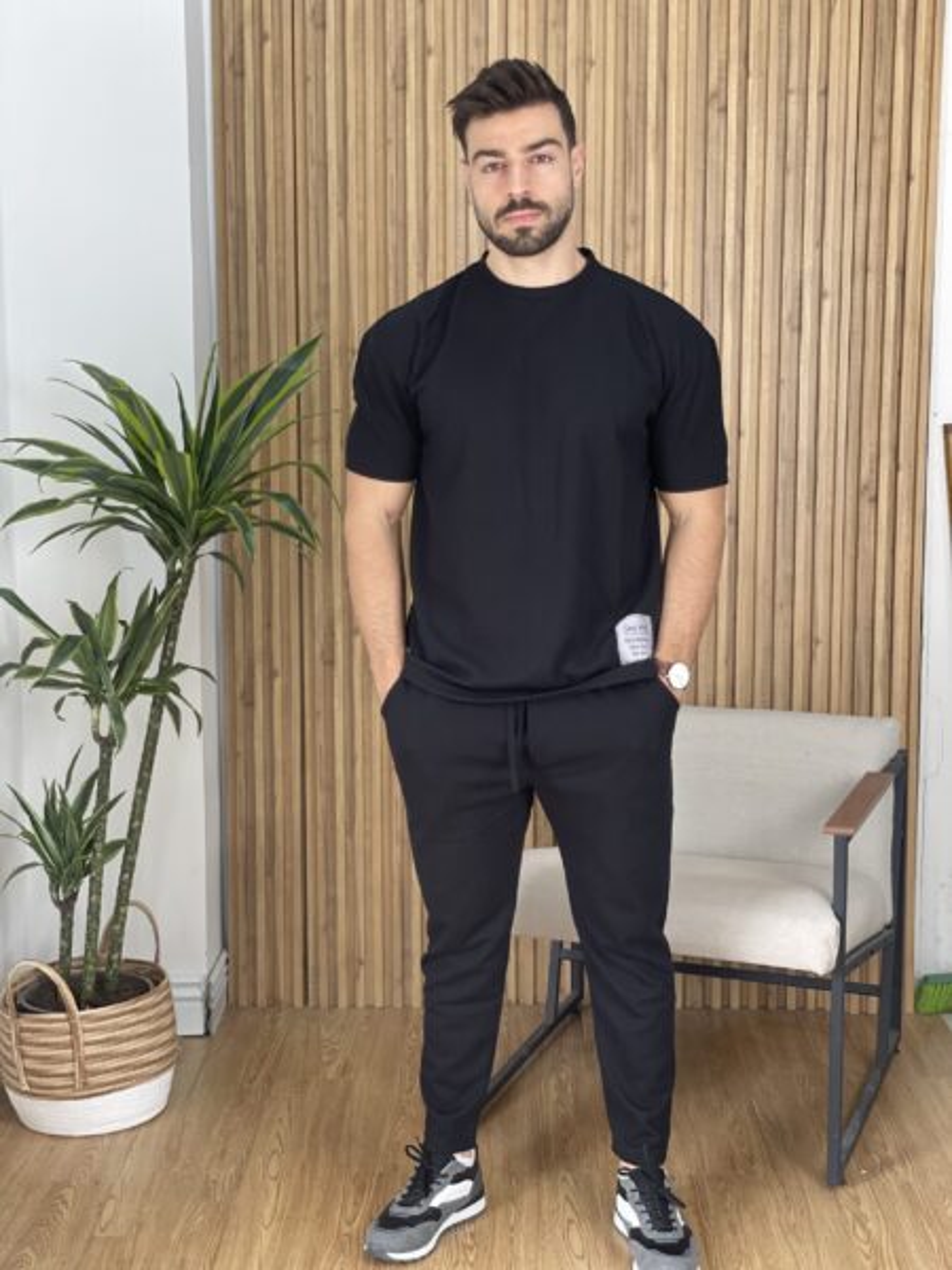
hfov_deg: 28.0
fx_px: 1907
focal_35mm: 52
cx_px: 476
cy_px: 635
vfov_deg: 36.8
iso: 80
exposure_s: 1/122
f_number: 2
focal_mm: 6
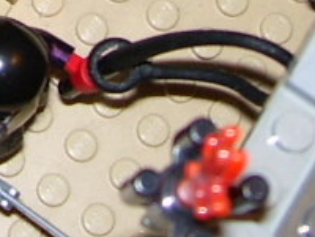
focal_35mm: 216
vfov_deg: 6.6
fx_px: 1966
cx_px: -180
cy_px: -299
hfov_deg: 8.9
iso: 80
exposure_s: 1/60
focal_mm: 6
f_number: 2.7
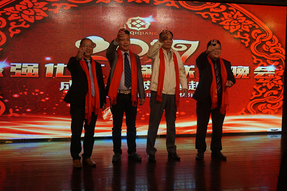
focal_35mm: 42
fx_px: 335
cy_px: 96
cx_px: 144
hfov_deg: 46.4
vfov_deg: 31.9
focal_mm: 28
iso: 500
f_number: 4.5
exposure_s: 1/160
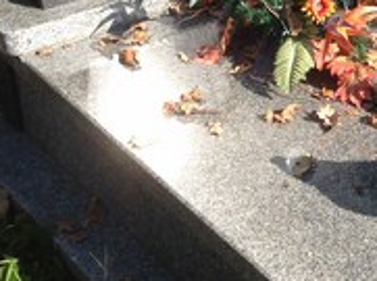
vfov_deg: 12.6
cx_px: 419
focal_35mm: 117
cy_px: 85
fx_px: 1272
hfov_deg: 16.3
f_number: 2.4
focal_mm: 4.12
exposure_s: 1/889
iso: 50
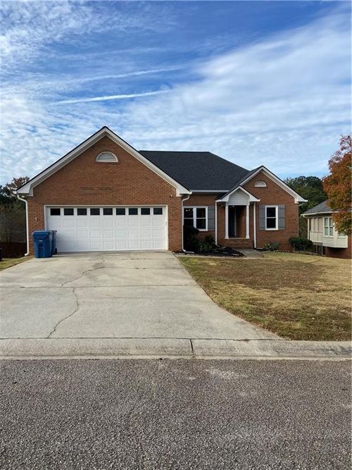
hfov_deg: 53.0
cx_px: 176
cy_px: 235
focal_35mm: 26
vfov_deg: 67.3
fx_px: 353
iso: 32
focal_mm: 4.25
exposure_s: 1/2141
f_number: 1.8
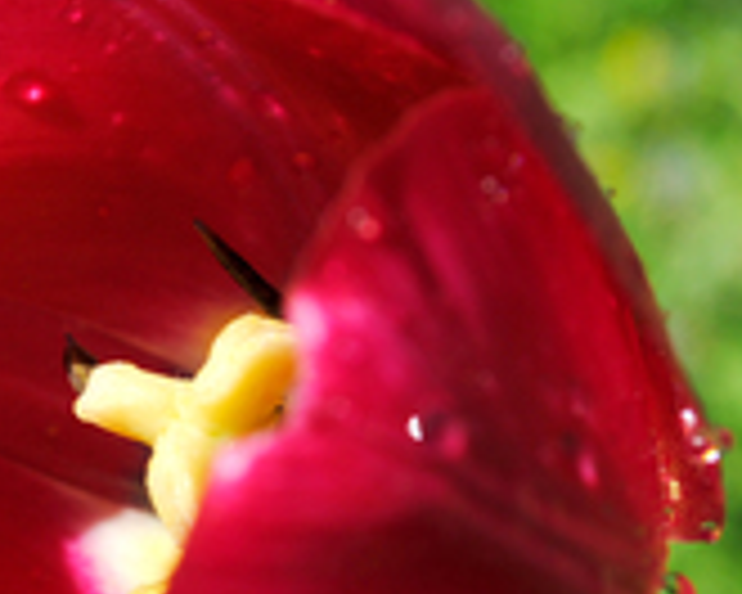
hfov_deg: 14.2
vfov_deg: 11.5
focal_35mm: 134
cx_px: 67
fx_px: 2949
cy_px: 394
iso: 100
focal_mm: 35
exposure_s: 1/250
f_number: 8
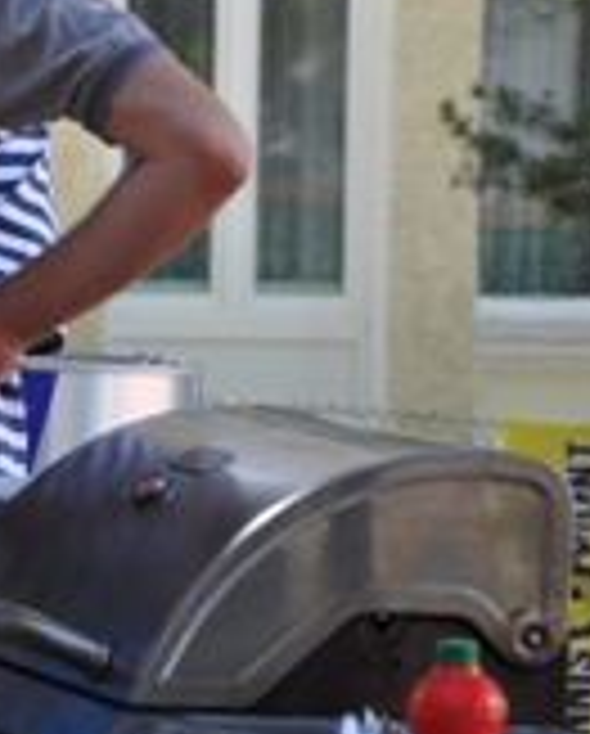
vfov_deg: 5.4
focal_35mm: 355
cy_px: 108
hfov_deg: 4.4
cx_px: 185
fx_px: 7727
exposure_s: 1/125
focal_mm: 92
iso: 200
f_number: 5.6
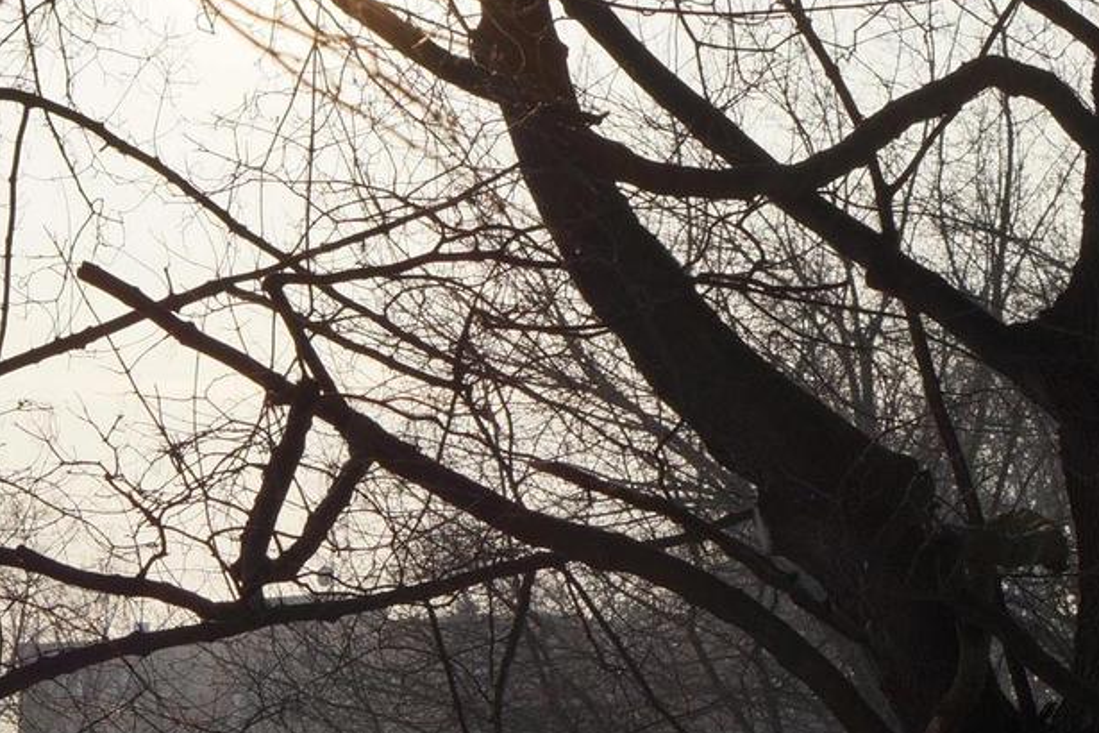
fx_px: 5952
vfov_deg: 7.0
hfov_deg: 10.5
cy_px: 353
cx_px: 111
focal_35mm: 195
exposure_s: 1/160
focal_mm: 50
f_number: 11
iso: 100
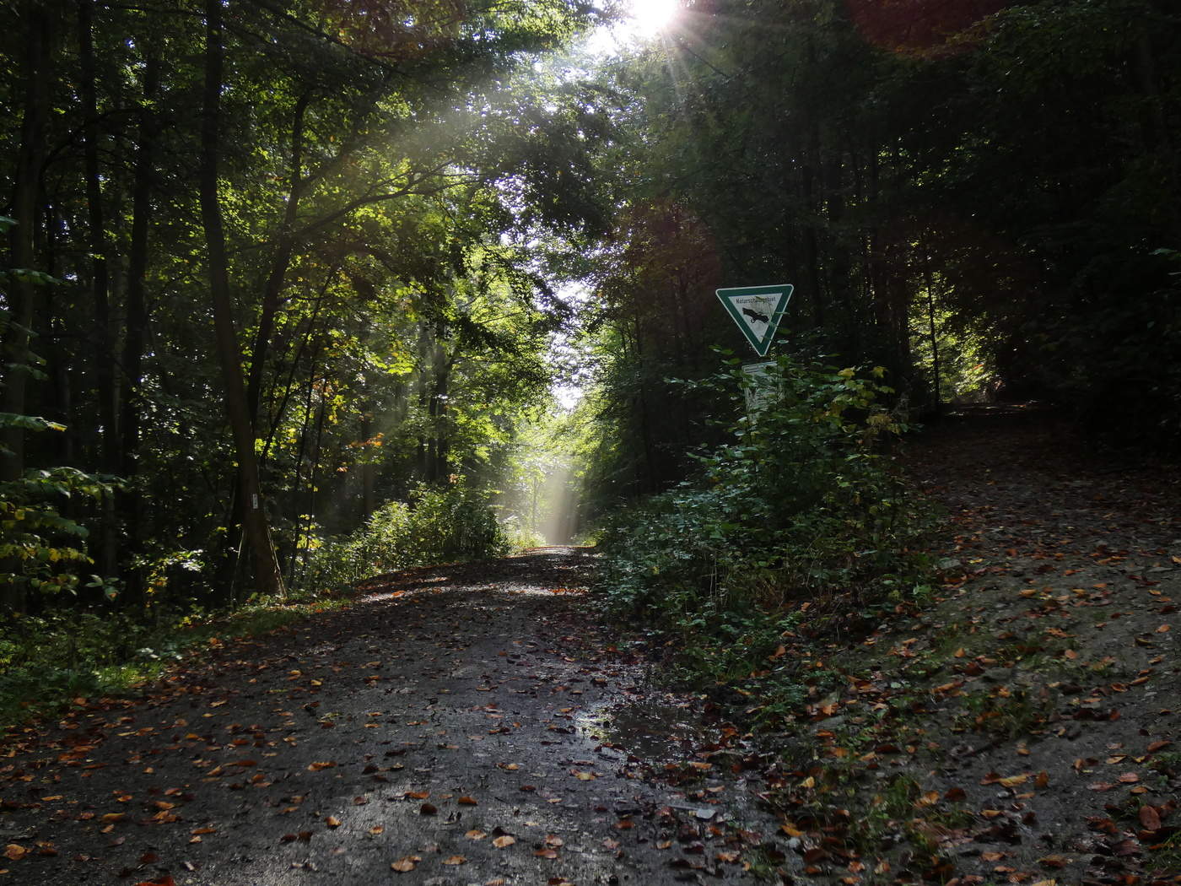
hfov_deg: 52.6
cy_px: 443
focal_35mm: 35
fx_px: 1194
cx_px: 590
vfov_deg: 40.7
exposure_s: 1/250
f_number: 3.4
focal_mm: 6.2
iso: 80
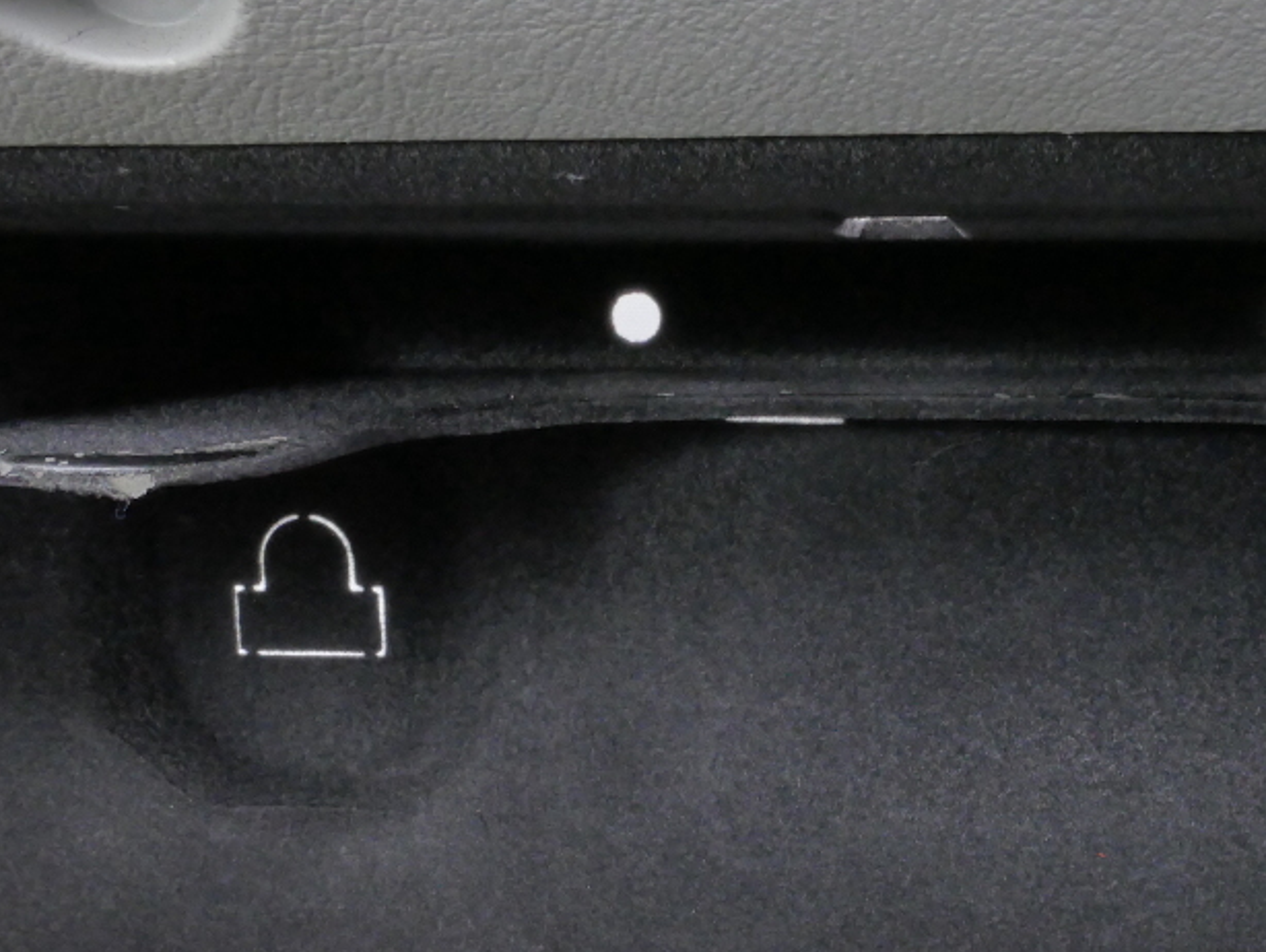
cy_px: 711
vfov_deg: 27.7
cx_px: 809
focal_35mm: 52
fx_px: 1904
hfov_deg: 36.5
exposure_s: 1/20
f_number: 18
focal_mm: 15
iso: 1600
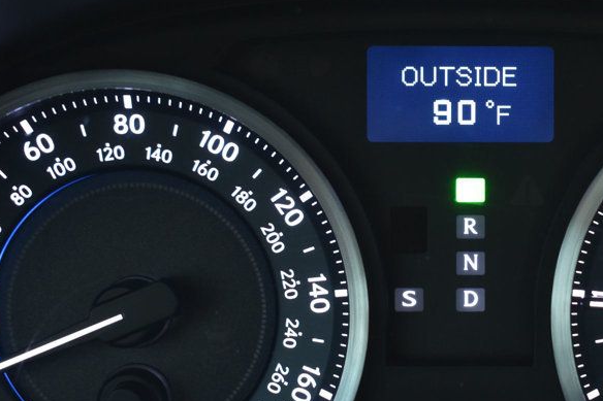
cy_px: 246
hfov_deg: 20.1
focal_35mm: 100
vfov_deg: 13.7
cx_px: 513
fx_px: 1674
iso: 1250
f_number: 6.3
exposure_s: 1/15
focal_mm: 38
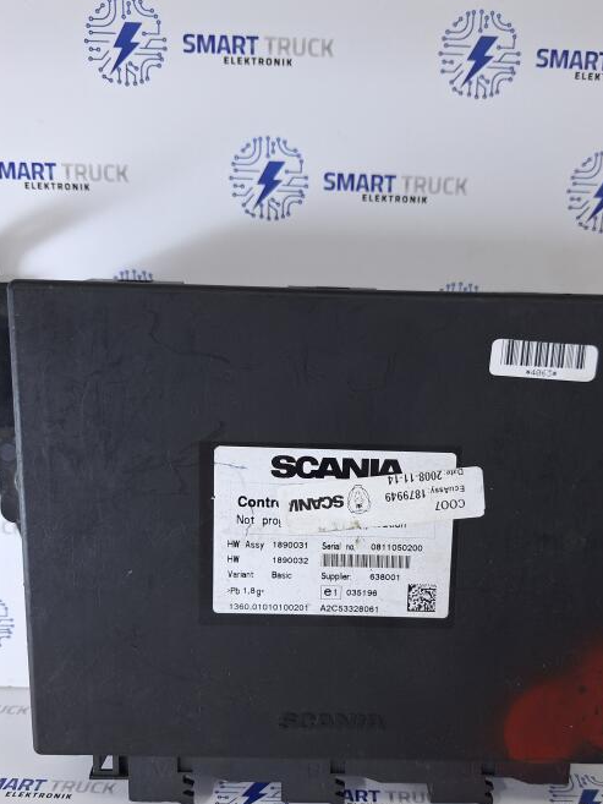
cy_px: 470
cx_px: 342
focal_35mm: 28
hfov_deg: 49.6
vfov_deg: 63.0
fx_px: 650
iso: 200
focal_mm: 5.54
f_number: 1.8
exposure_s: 1/50
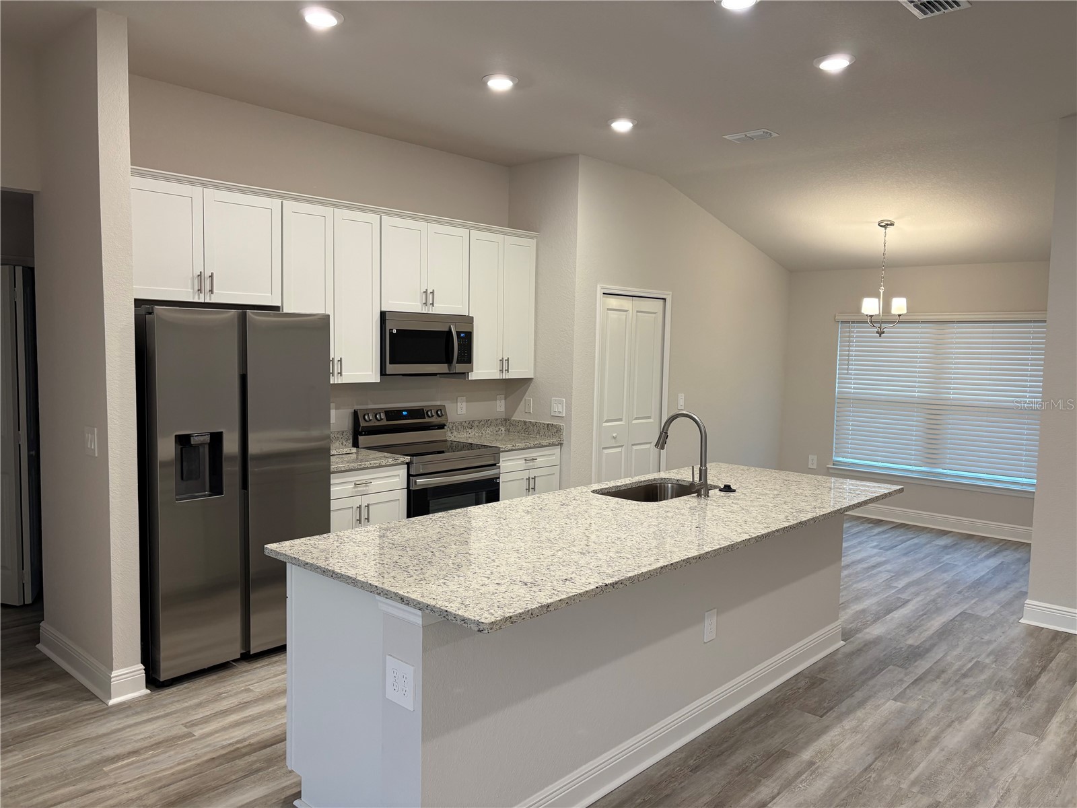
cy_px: 404
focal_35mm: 26
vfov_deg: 53.1
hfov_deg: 67.3
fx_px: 809
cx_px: 538
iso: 125
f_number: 1.6
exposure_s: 1/120
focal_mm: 5.96
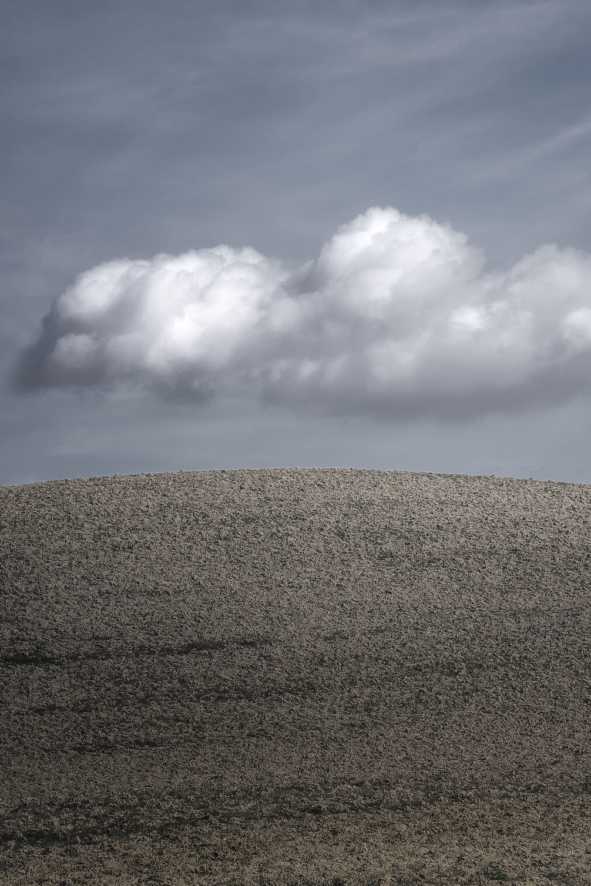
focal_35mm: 167
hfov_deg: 8.2
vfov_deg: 12.3
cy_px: 228
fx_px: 4112
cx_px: 459
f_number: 13
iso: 100
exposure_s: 1/320
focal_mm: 105
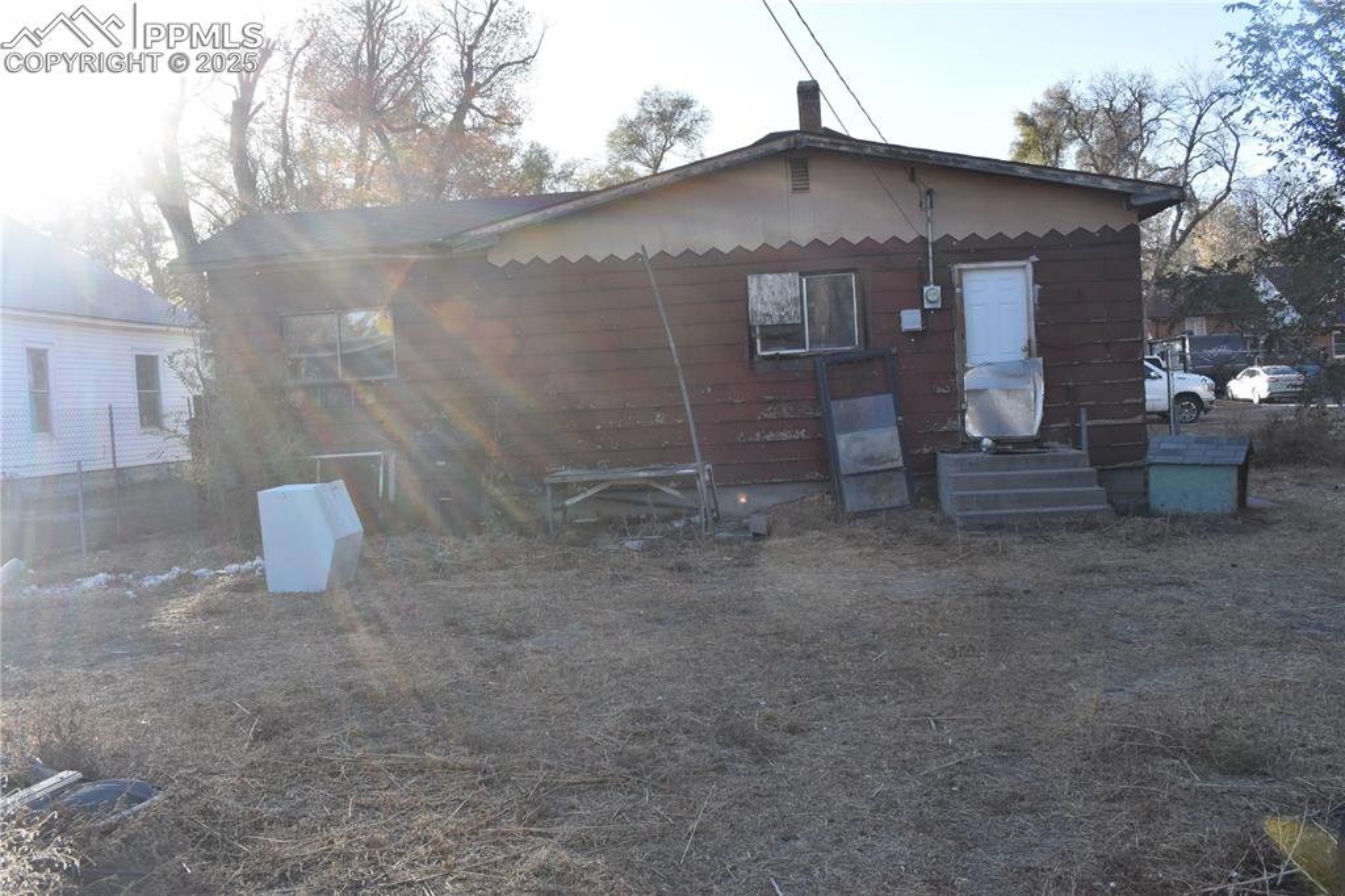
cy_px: 448
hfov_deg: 61.9
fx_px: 1120
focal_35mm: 30
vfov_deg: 43.6
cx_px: 672
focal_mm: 20
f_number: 11
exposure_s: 1/400
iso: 800
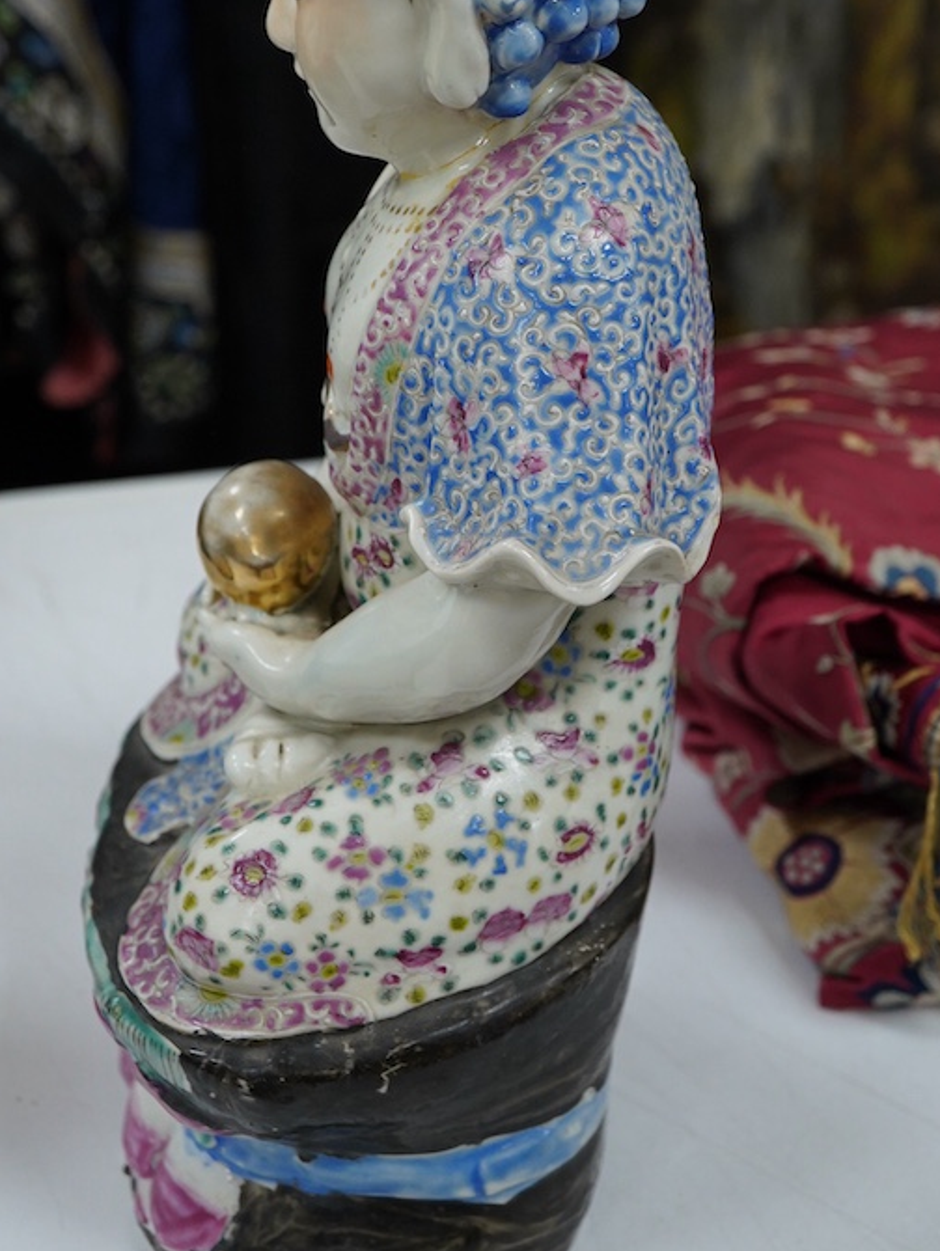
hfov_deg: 25.3
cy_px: 496
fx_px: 2098
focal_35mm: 58
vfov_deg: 33.1
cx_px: 498
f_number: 8
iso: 1250
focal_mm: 30
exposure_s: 1/125
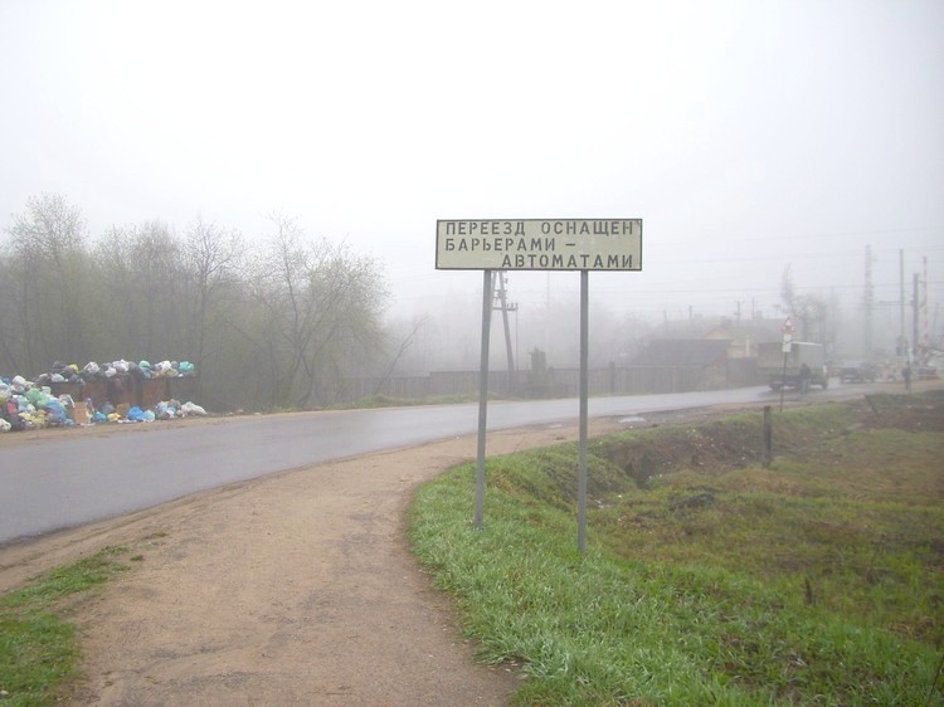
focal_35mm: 34
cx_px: 472
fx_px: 927
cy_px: 354
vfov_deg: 41.8
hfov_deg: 54.0
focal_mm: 5.7
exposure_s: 1/200
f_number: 2.9
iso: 80
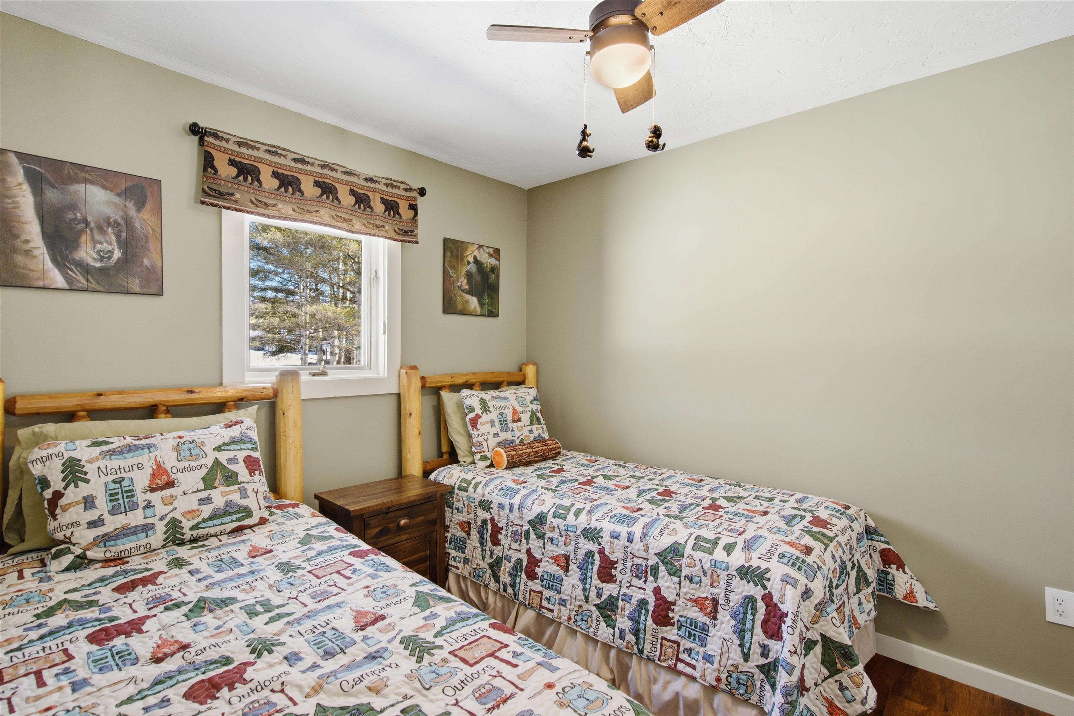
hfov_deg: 96.7
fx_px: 477
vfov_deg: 73.7
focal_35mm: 16
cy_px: 358
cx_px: 537
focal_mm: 16
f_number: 8
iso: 1250
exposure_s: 1/640
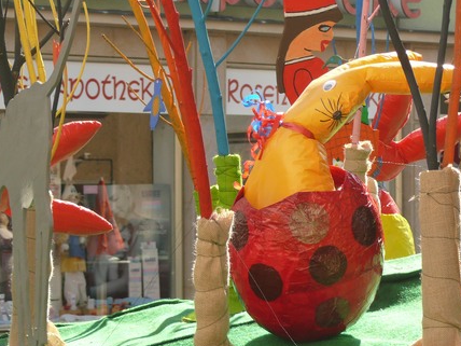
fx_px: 2823
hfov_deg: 9.3
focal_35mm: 212
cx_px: 327
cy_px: 74
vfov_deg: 7.0
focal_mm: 25.5
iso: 100
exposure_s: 1/100
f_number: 4
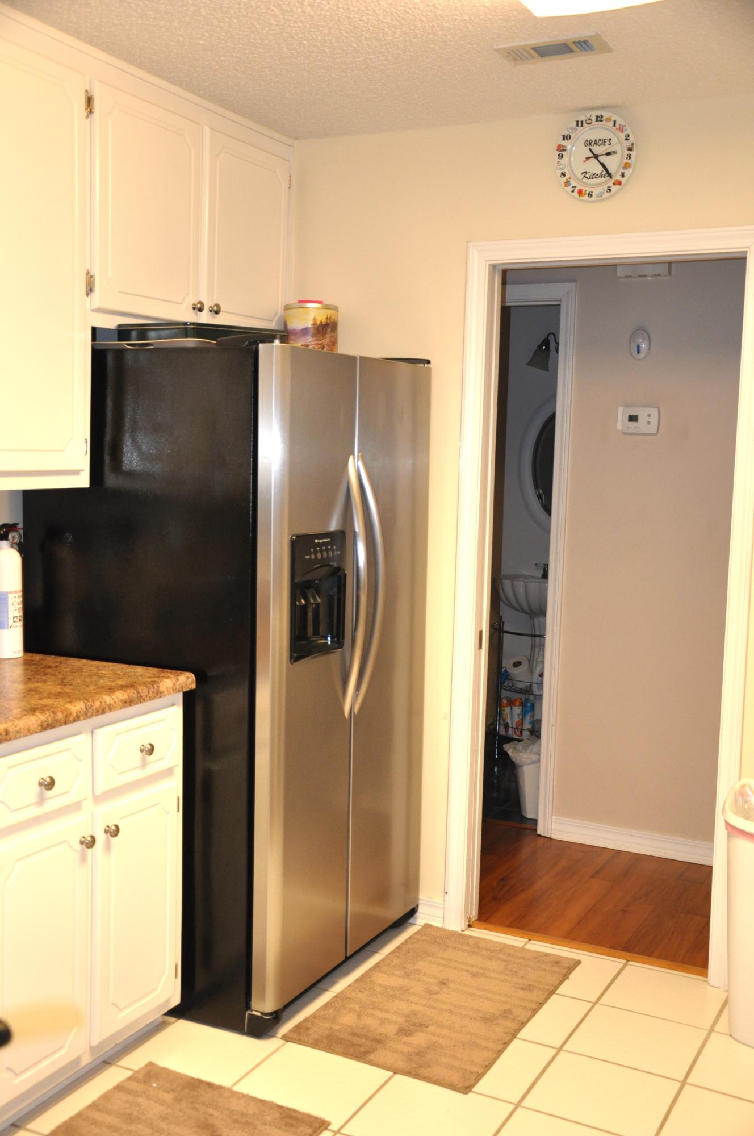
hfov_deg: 34.1
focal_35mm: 39
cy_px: 568
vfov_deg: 49.6
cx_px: 377
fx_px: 1229
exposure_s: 1/60
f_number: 4
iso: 800
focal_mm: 26
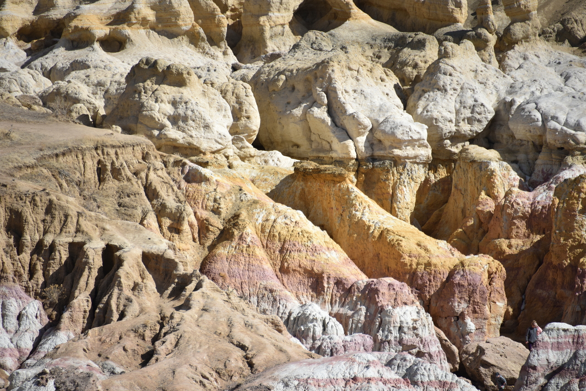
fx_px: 4884
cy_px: 196
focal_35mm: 300
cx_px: 293
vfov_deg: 4.6
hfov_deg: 6.9
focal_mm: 300
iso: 125
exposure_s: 1/640
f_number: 5.6
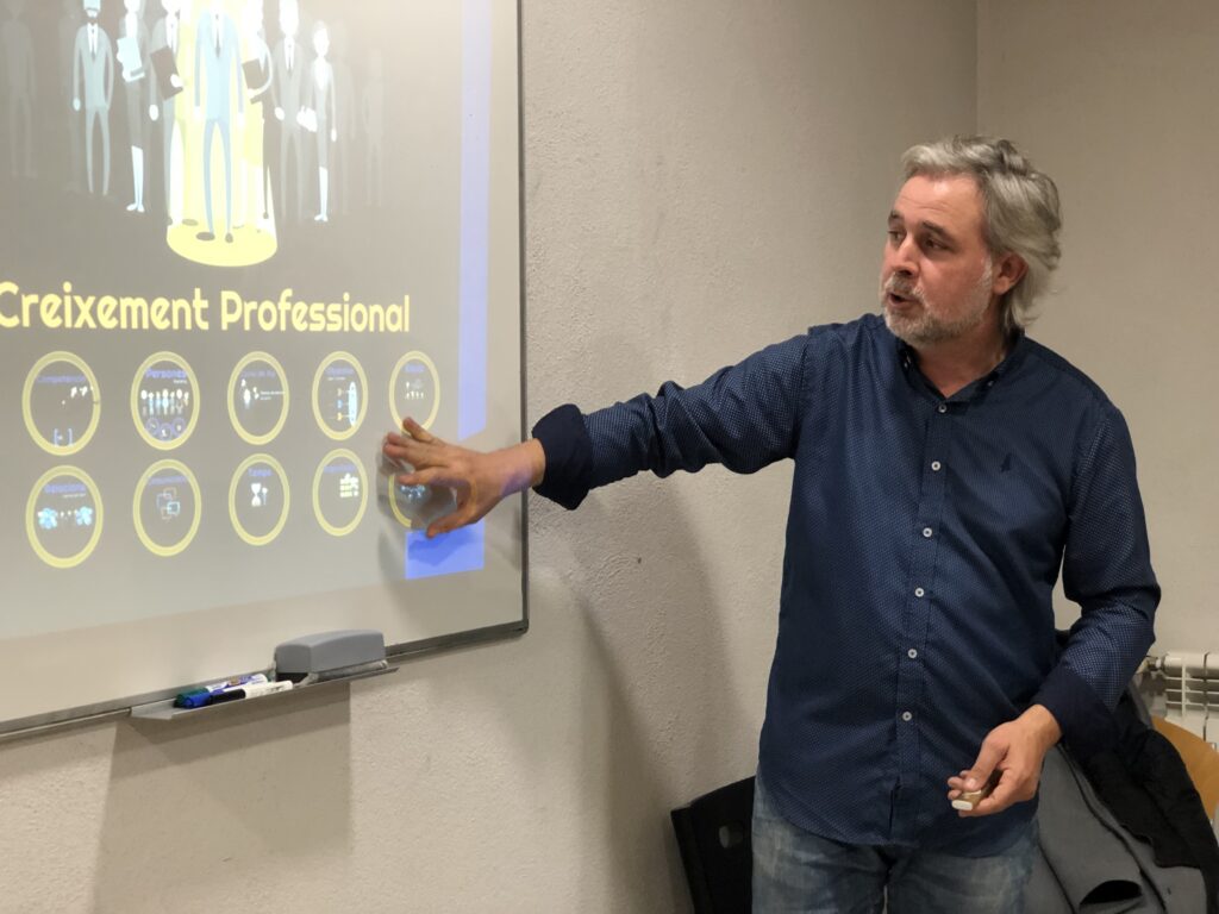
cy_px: 457
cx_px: 610
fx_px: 2007
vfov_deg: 25.7
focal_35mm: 57
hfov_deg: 33.8
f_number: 2.8
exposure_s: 1/33
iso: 200
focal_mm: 6.6
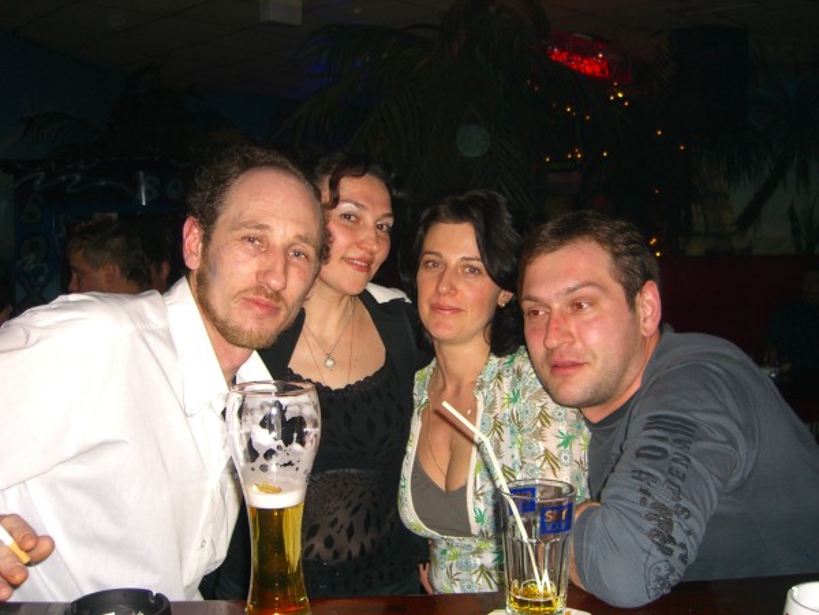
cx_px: 410
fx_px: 899
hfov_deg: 49.0
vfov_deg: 37.7
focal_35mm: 38
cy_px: 308
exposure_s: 1/60
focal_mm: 7.9
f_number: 2.8
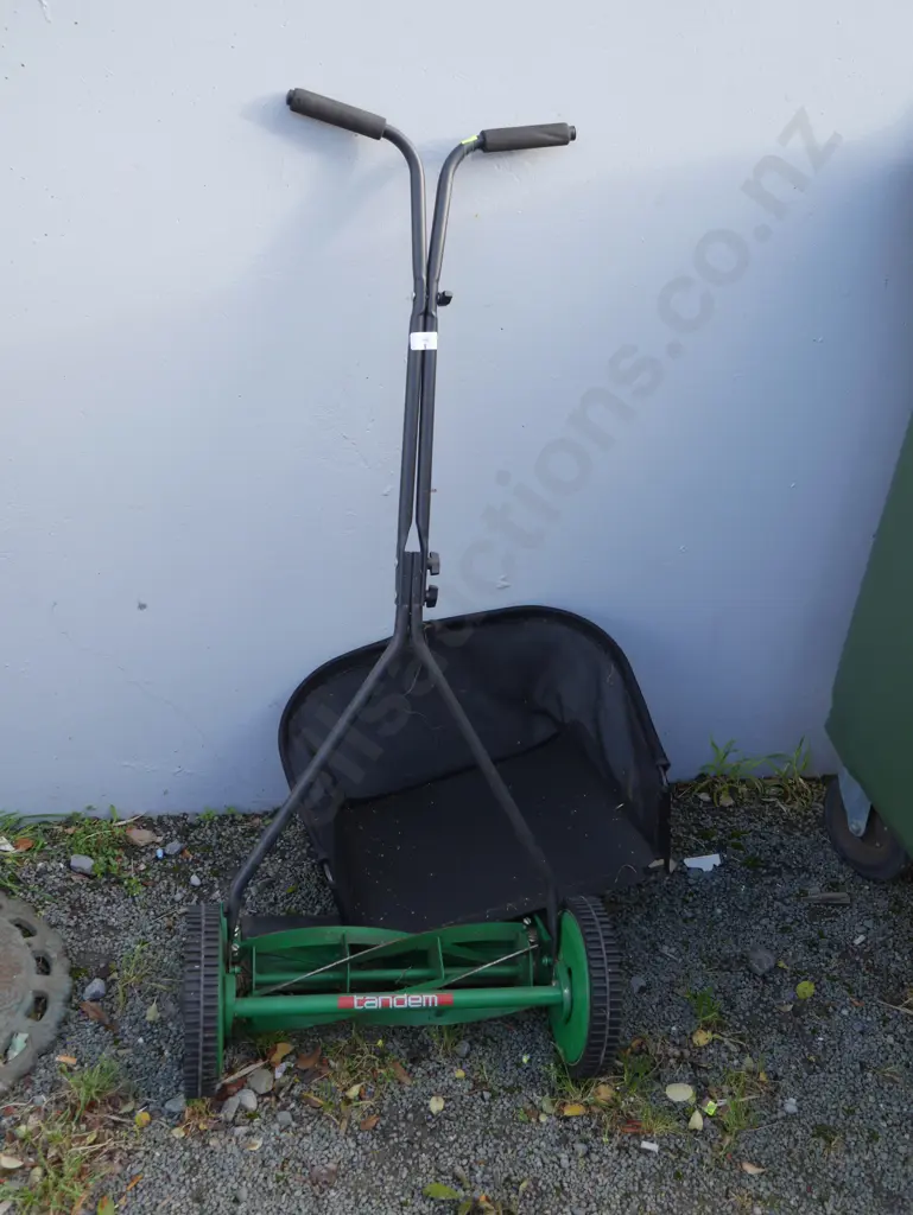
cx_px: 456
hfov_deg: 39.7
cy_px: 608
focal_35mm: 36
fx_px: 1265
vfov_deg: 51.3
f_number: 4.5
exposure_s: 1/125
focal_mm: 18
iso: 200
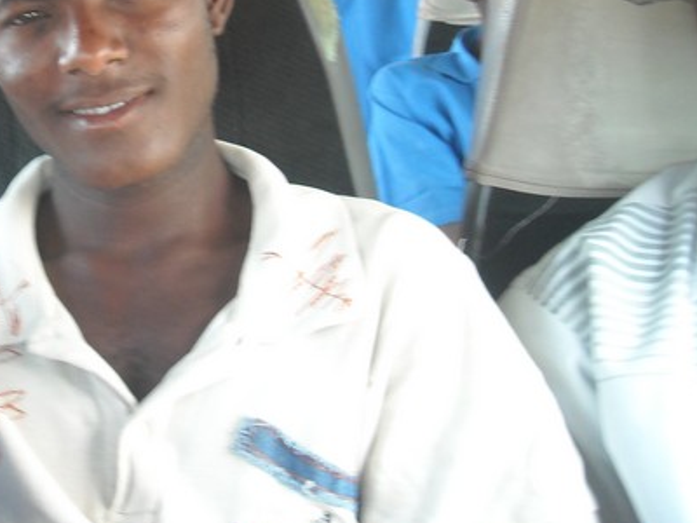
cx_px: 87
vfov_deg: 20.5
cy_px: 40
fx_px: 1409
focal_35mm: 70
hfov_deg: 26.9
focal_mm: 5.7
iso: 147
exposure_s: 1/54
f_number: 2.8
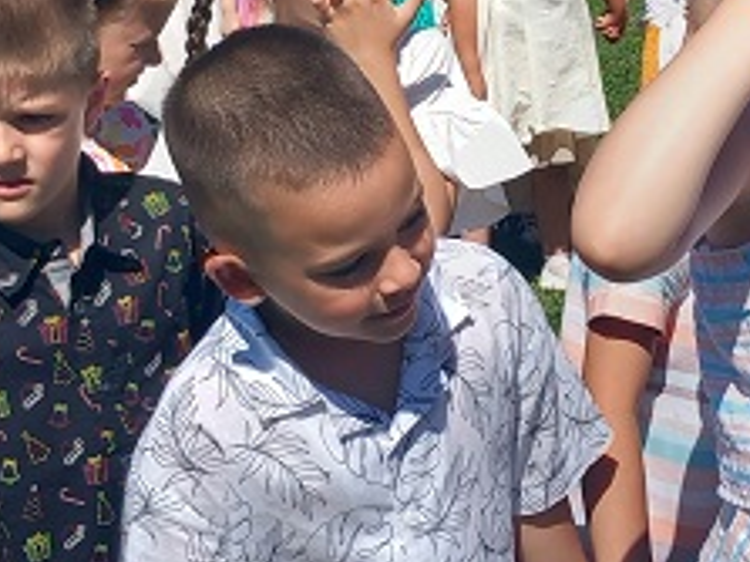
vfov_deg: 15.1
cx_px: 464
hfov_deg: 20.2
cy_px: 121
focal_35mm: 97
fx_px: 2100
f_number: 1.8
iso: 20
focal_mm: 4
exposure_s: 1/597
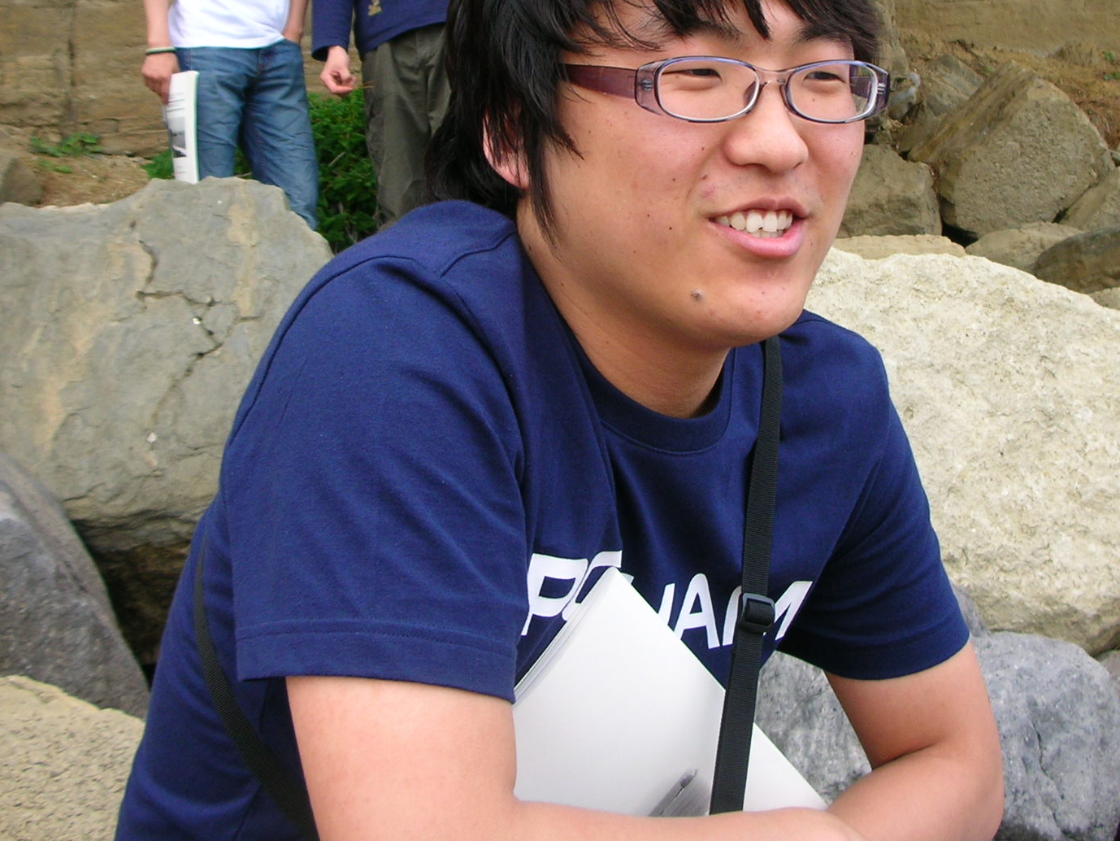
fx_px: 1683
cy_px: 247
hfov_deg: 36.8
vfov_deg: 27.8
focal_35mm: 52
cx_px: 614
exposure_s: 1/160
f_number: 3
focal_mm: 5.8
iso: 50
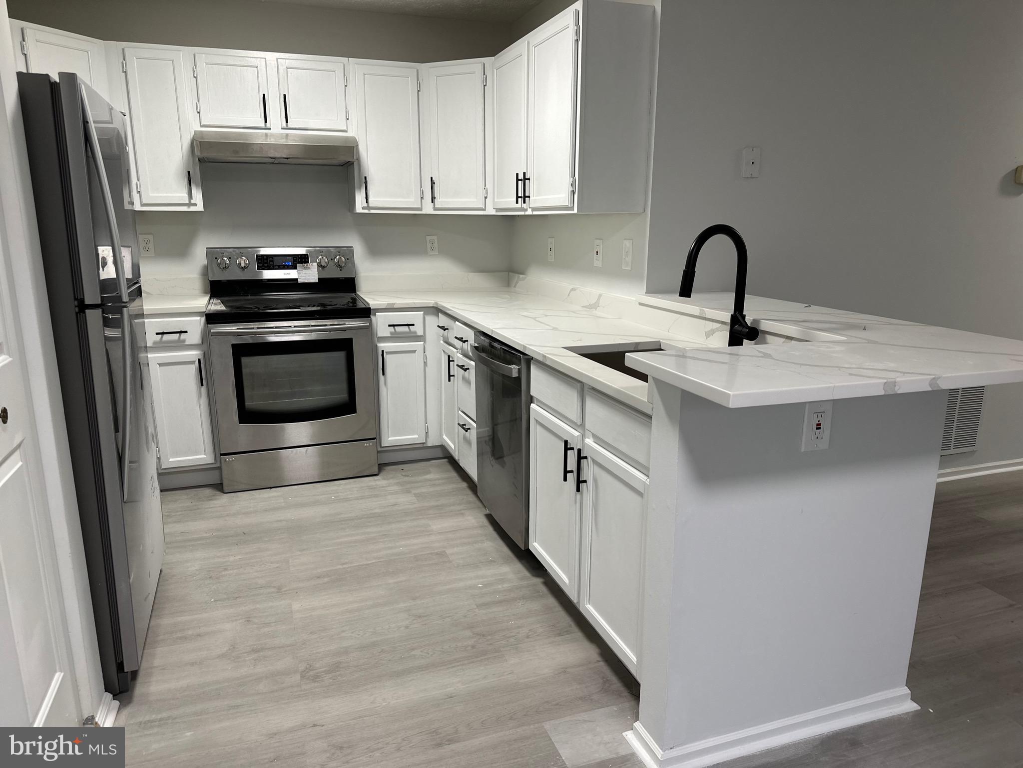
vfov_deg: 56.8
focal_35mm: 24
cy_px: 384
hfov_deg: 71.6
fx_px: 709
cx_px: 512
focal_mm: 6.86
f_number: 1.78
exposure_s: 1/60
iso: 125
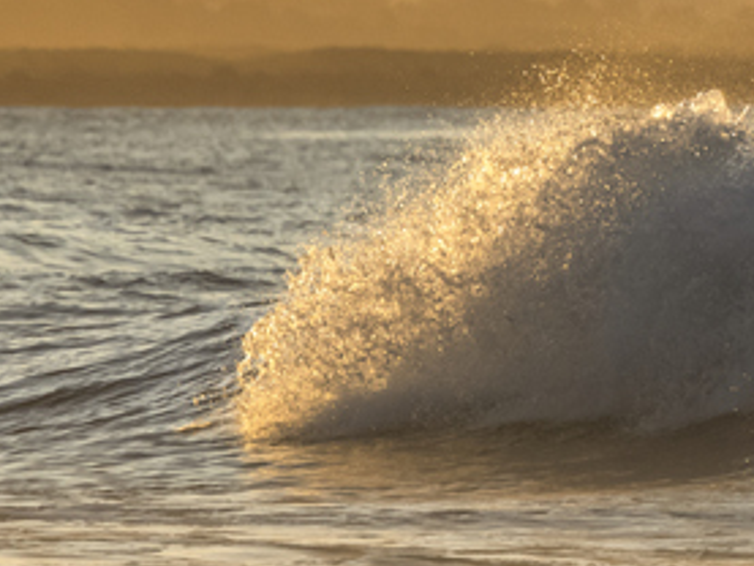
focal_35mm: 1045
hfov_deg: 1.9
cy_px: -253
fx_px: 22772
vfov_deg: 1.4
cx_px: 1184
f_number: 7.1
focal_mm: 240
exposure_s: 1/800
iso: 360
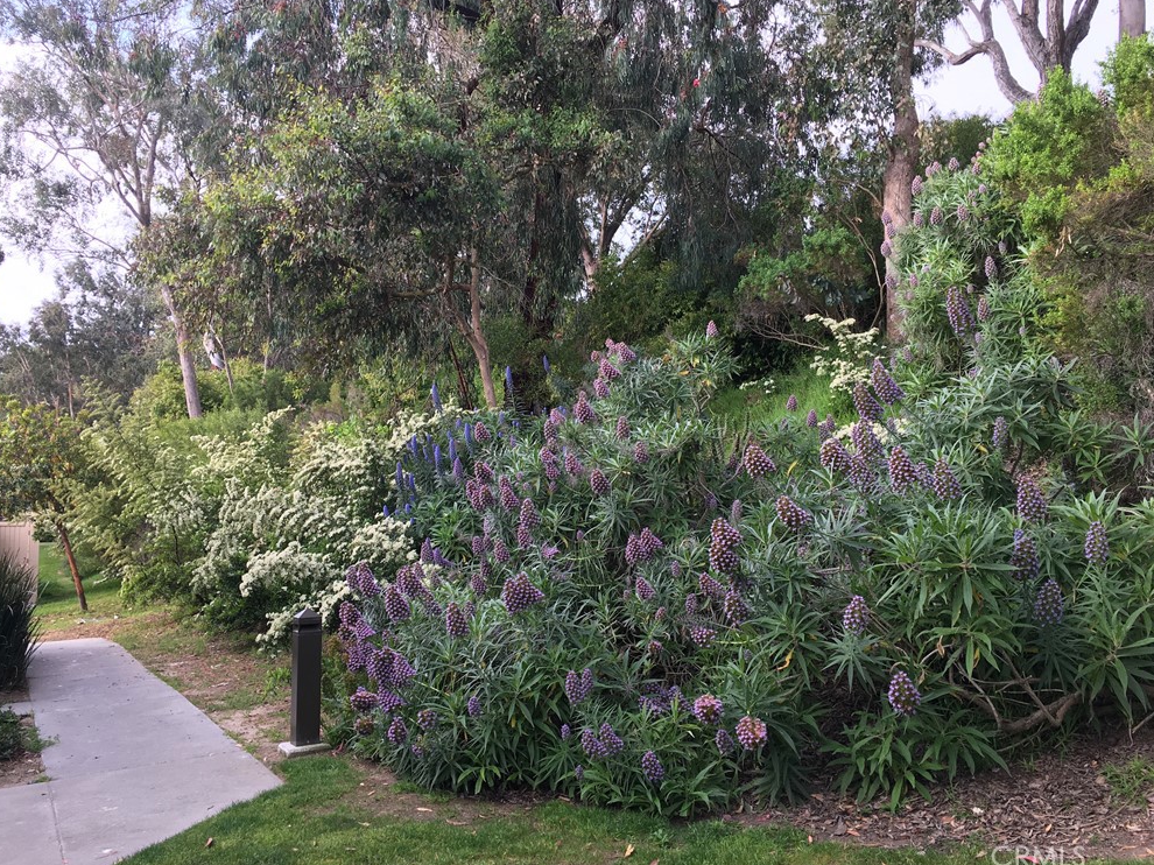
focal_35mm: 30
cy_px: 426
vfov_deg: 46.8
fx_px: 1000
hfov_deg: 60.0
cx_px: 584
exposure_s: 1/136
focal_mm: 4.15
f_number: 2.2
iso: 25
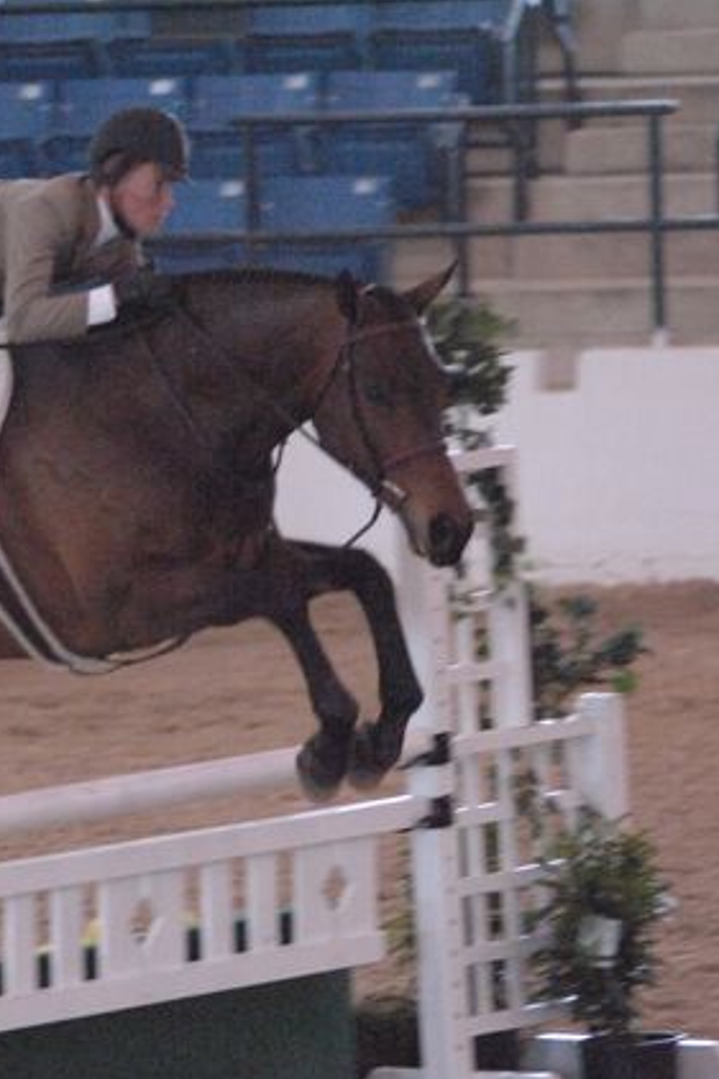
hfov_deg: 3.4
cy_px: 541
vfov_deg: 5.0
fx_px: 12262
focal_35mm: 409
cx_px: 110
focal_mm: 180
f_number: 2.8
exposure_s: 1/320
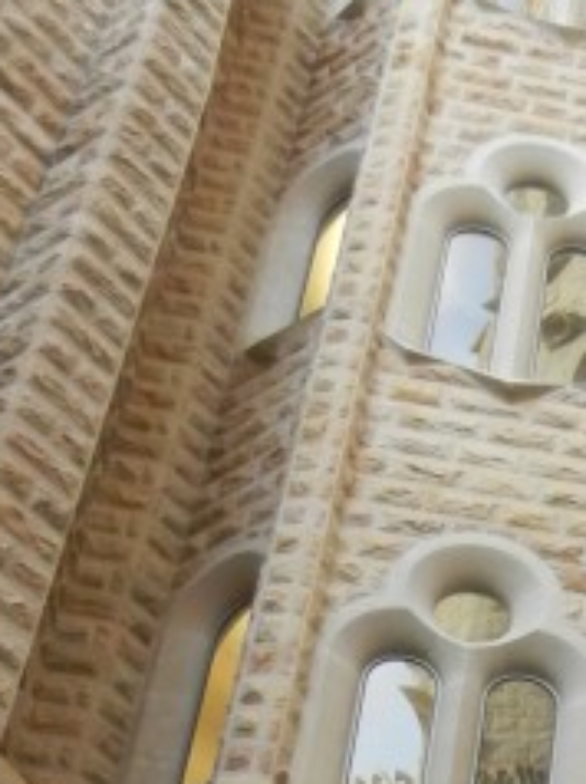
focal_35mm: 97
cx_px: 803
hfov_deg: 14.5
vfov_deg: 19.4
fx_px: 2193
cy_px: 853
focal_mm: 5.4
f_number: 3.5
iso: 640
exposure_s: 1/210
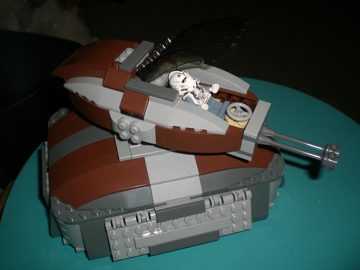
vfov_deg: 37.7
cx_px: 180
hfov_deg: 49.0
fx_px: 395
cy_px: 135
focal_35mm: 38
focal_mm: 6.3
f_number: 3.1
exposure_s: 1/60
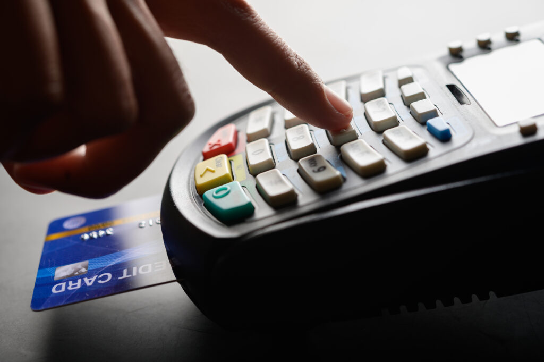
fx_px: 906
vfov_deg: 22.6
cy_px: 181
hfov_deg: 33.4
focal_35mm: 60
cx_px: 272
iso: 100
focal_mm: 60
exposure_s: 1/160
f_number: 5.6
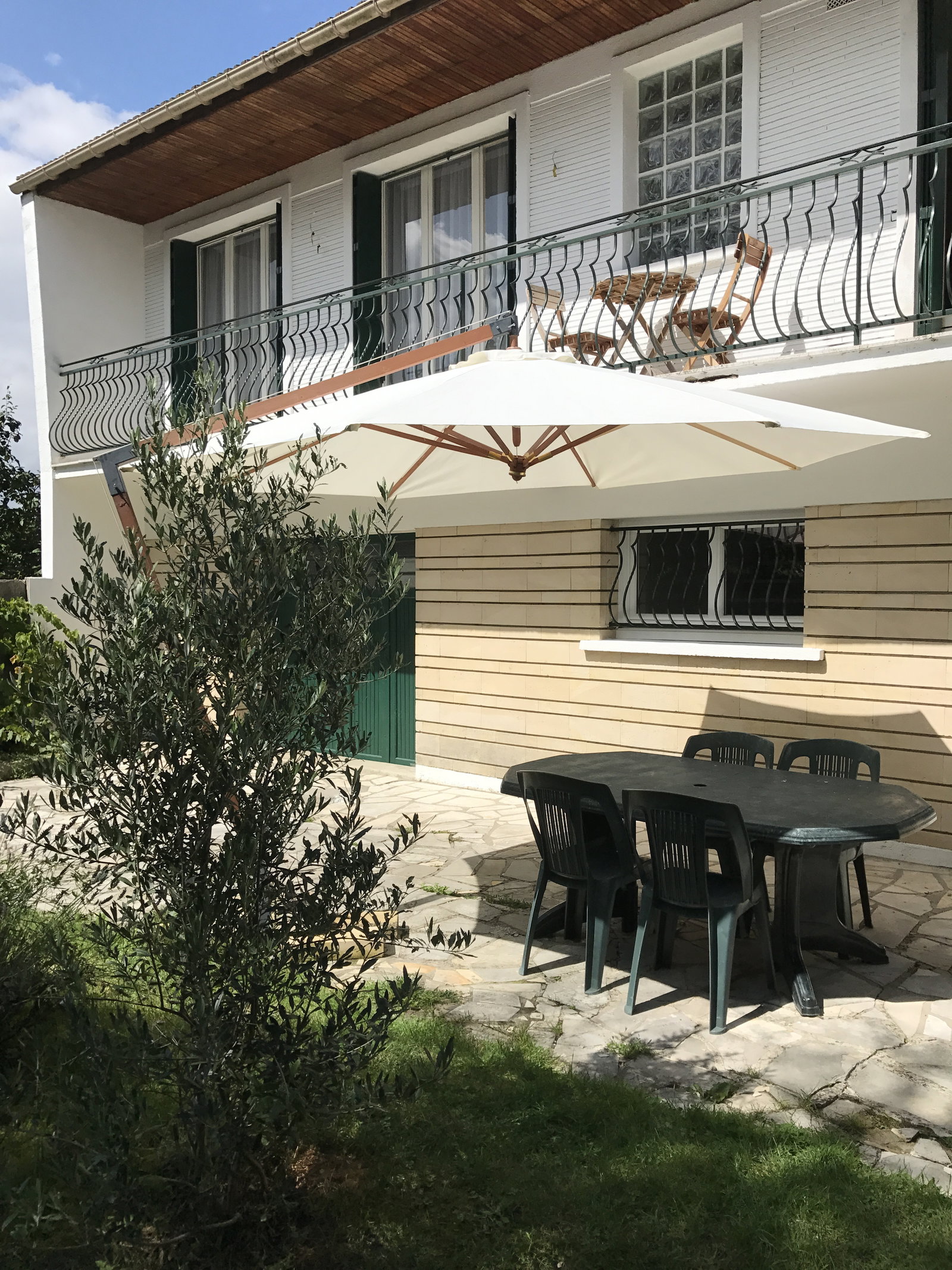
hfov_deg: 49.7
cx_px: 476
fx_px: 1027
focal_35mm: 28
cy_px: 635
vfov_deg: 63.4
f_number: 1.8
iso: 20
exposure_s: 1/3546
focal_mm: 3.99
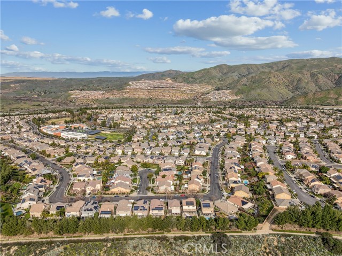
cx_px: 171
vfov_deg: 56.8
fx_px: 237
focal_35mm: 24
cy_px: 128
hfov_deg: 71.6
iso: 100
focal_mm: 12.3
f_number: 2.8
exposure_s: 1/60
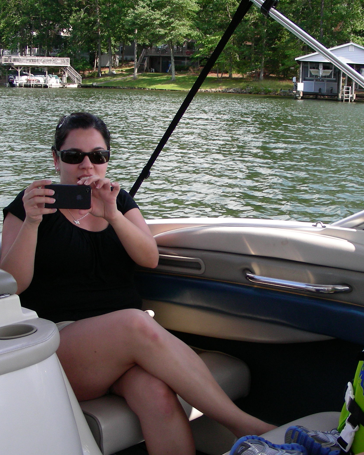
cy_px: 230
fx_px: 673
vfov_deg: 37.3
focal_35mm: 50
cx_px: 228
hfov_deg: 30.1
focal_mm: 6.3
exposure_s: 1/290
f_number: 4
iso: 50
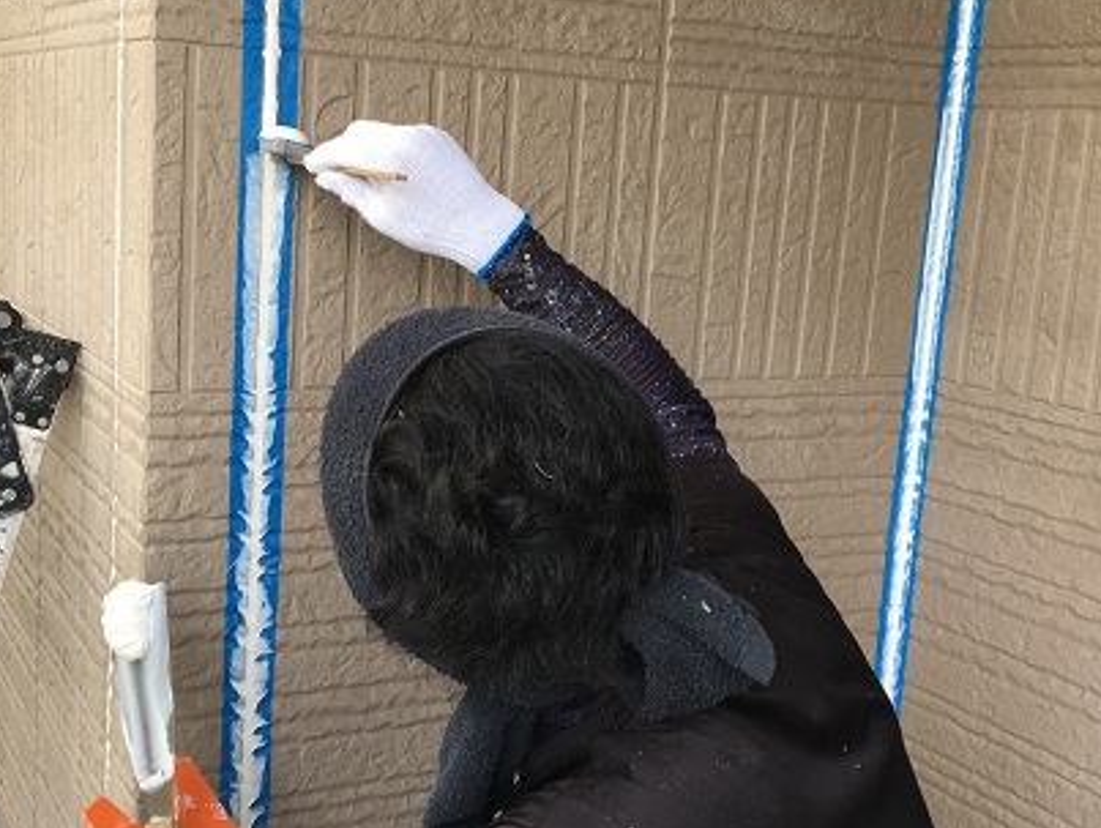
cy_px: 402
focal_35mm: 46
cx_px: 467
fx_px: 1464
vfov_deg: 31.6
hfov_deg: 41.1
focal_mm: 4.15
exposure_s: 1/120
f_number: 2.2
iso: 40
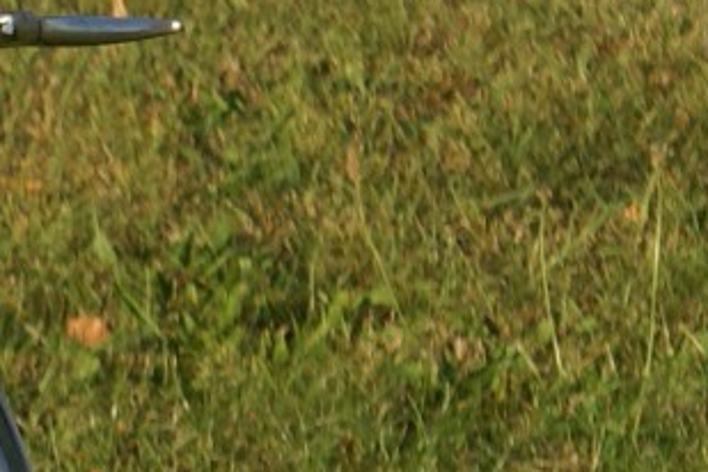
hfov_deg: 3.6
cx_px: -809
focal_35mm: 559
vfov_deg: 2.4
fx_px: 10993
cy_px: 1217
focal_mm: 60
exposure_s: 1/160
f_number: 9
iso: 100
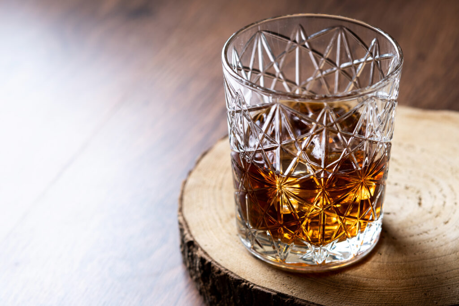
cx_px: 230
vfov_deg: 15.2
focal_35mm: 90
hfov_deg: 22.6
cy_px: 153
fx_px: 1148
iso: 100
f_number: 4.5
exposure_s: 1/200
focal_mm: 60
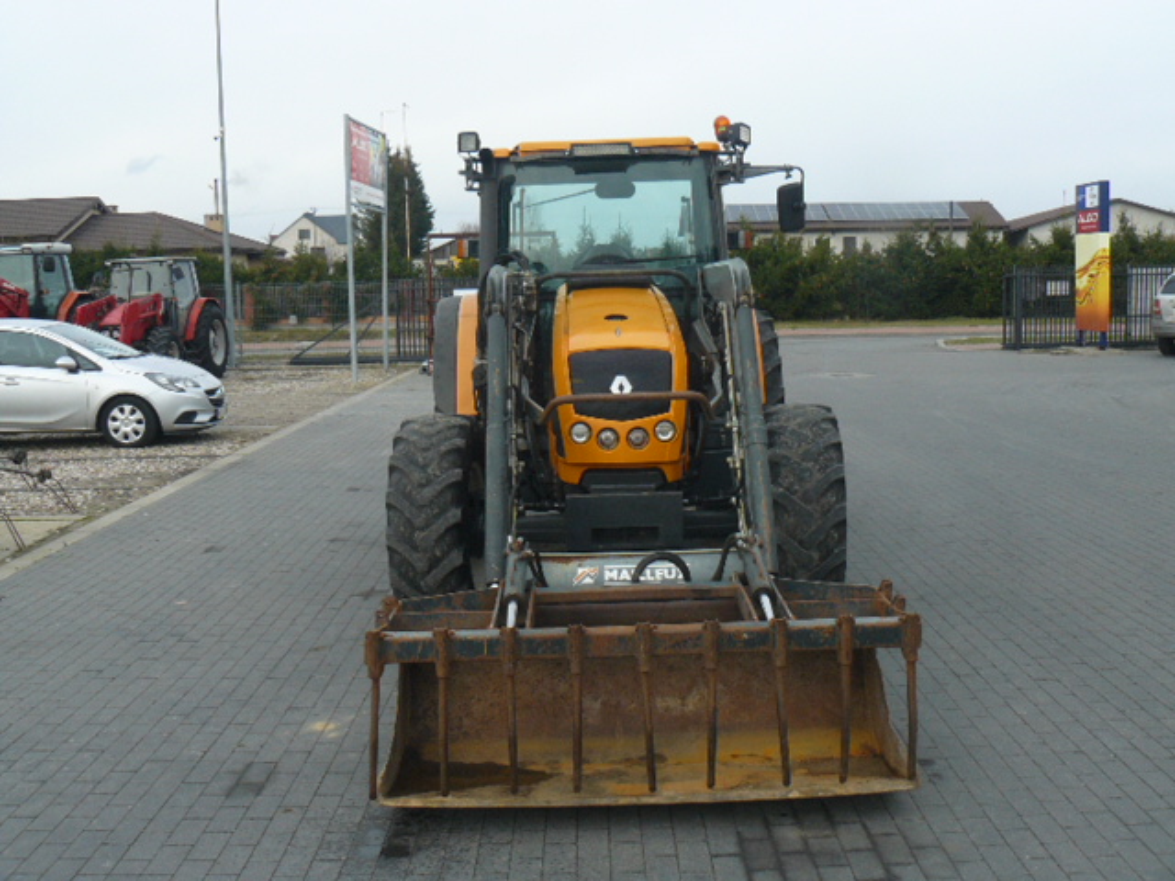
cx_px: 588
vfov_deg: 39.7
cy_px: 440
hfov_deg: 51.4
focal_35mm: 36
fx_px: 1222
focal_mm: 6
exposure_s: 1/160
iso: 100
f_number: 4
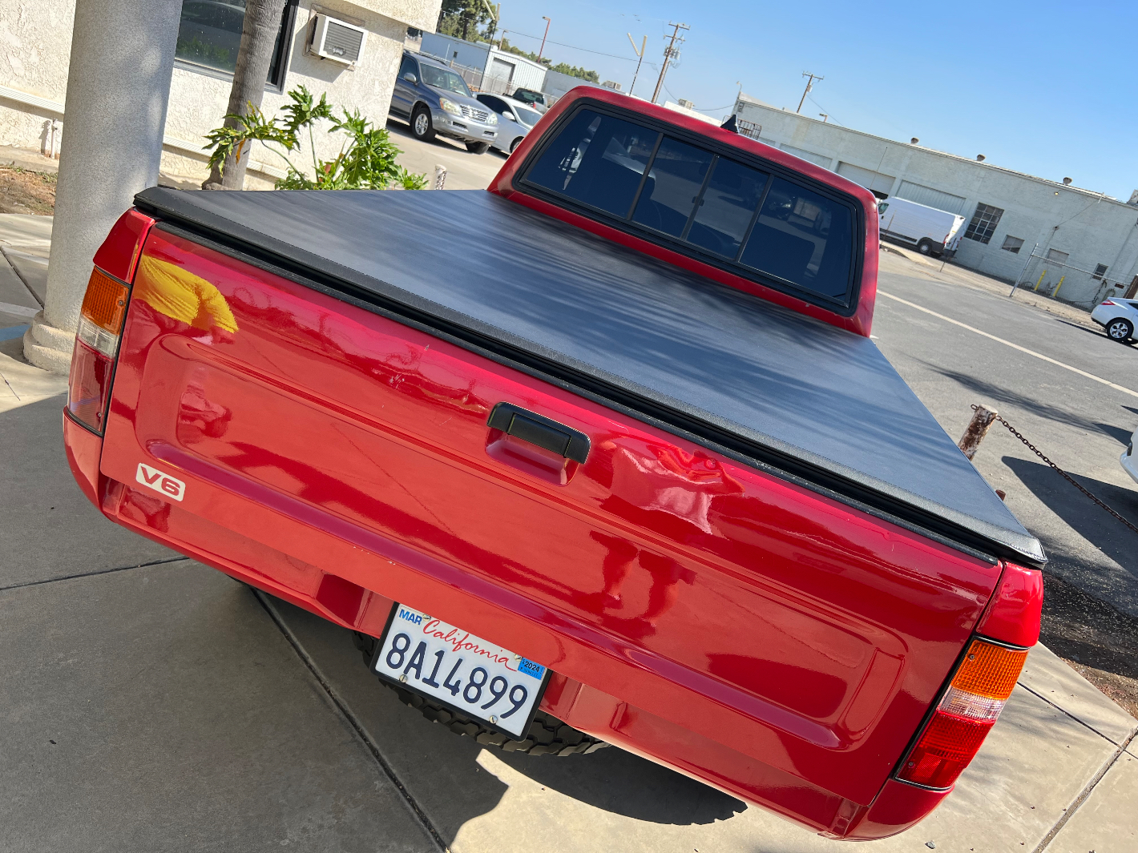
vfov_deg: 53.1
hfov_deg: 67.3
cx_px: 569
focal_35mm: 26
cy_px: 426
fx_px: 855
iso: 50
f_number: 1.5
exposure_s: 1/1183
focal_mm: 5.7
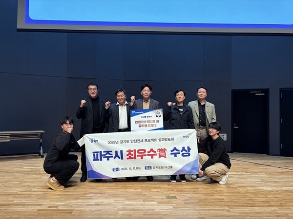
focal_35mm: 26
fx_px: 220
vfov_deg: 53.1
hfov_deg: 67.3
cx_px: 146
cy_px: 110
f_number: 1.6
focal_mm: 5.96
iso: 160
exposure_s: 1/60
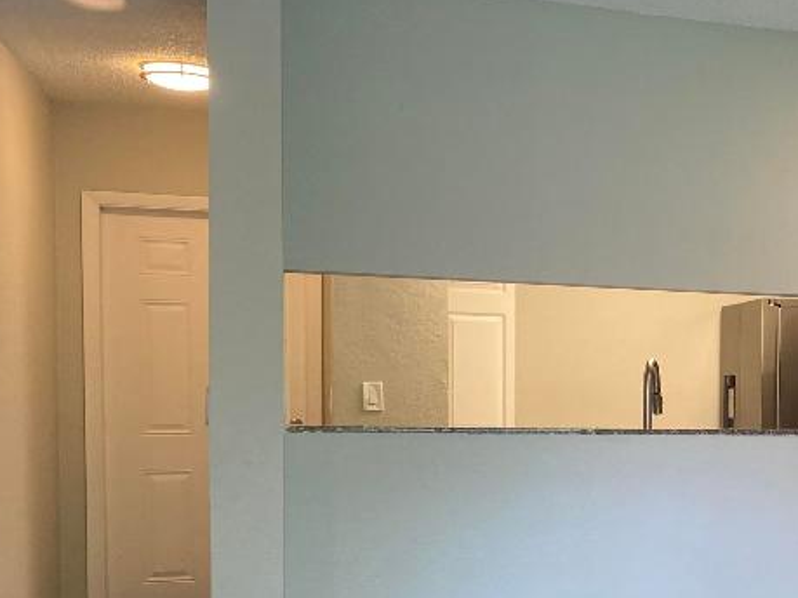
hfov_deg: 30.1
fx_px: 1337
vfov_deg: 24.9
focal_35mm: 58
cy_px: 464
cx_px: 862
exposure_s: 1/120
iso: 125
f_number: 1.8
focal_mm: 4.25
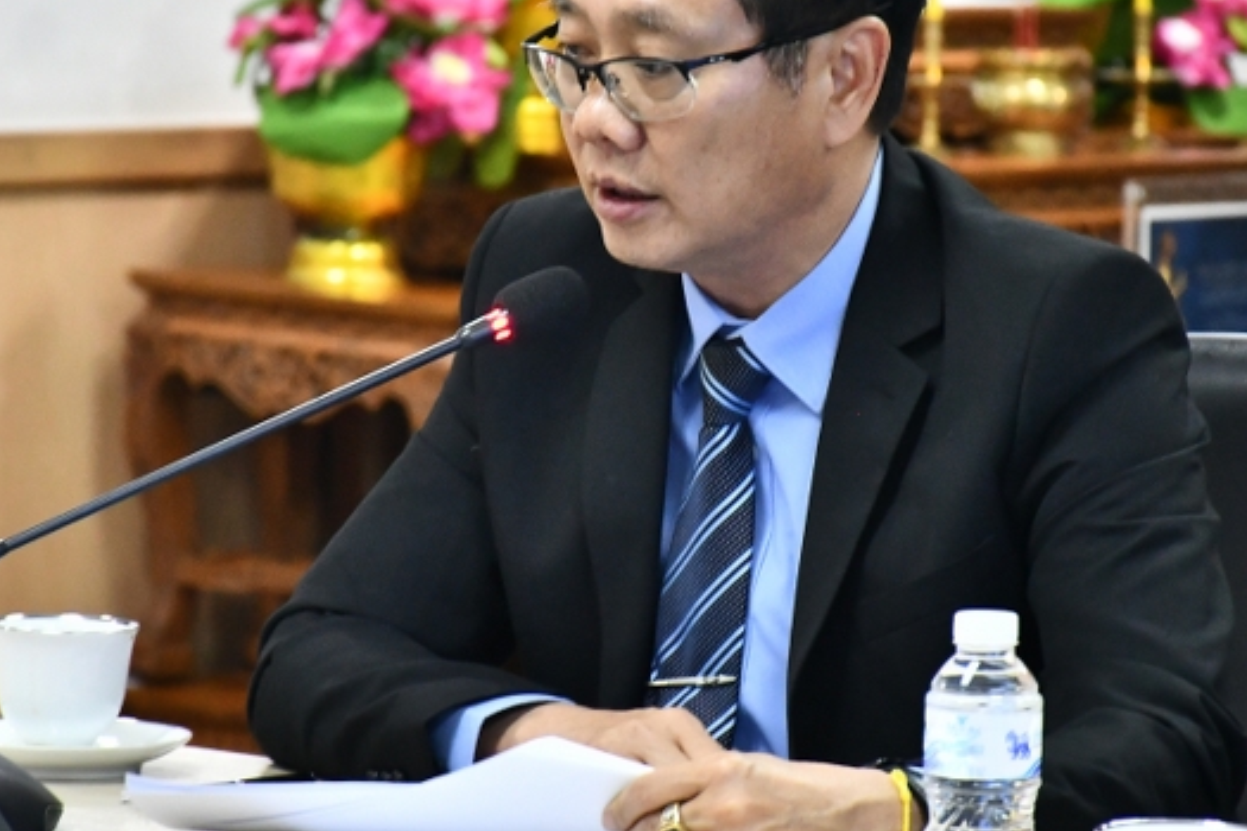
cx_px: 622
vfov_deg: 4.6
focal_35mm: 297
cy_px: 312
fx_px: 10287
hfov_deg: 6.9
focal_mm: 130
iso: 4000
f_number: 5.6
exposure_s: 1/100
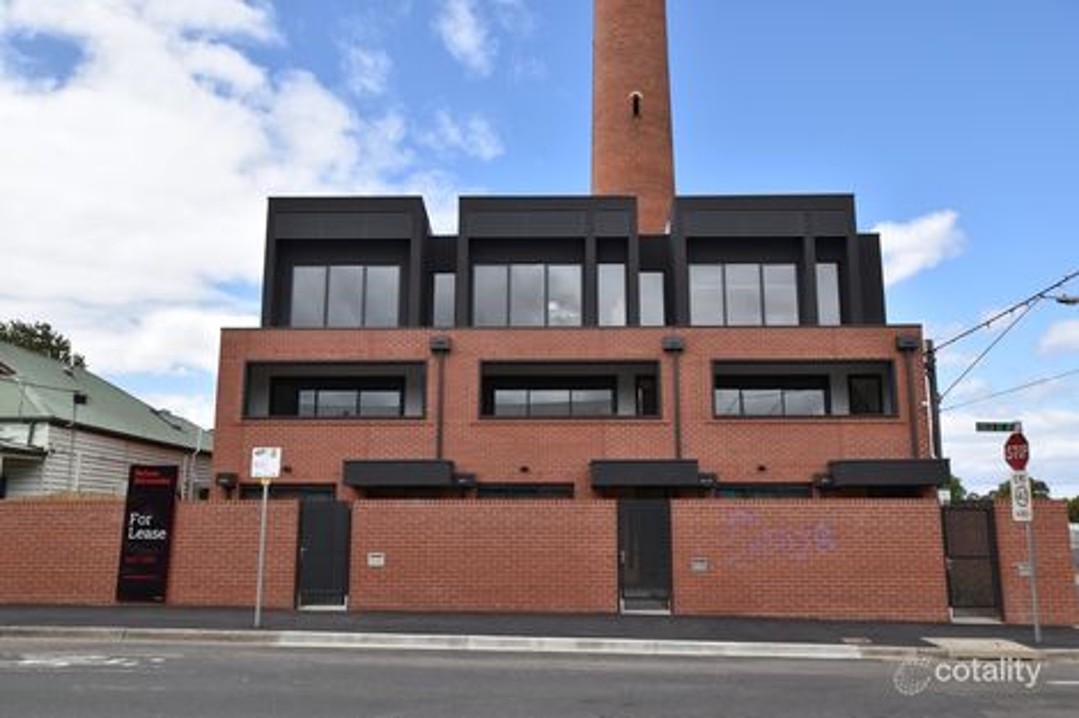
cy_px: 359
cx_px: 540
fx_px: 899
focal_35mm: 30
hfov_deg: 61.9
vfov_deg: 43.6
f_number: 9
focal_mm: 20
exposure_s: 1/320
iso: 200
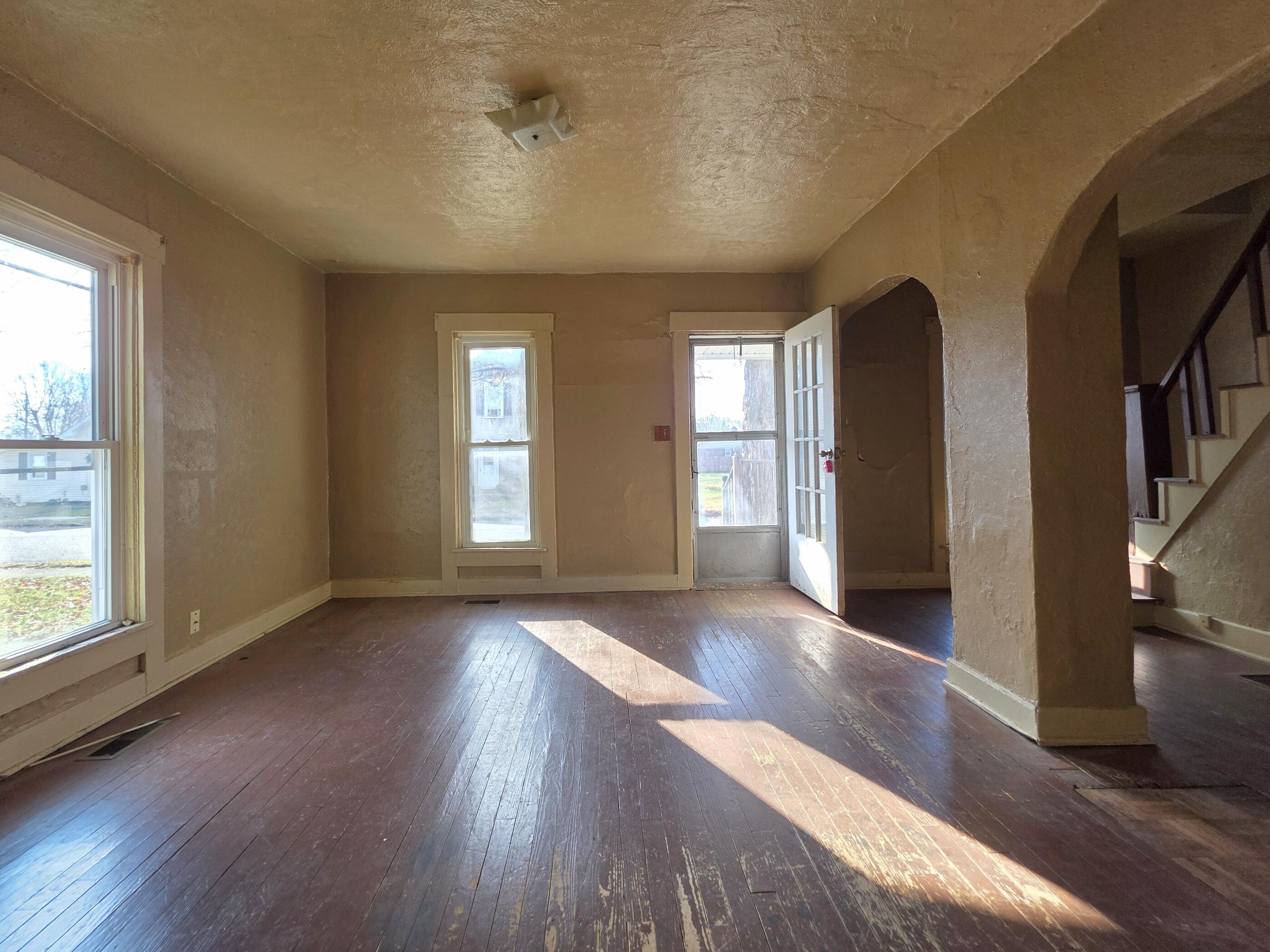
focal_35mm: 14
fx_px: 514
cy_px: 443
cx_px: 618
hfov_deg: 102.0
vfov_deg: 85.5
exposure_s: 1/120
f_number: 1.9
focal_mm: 2.2
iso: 64
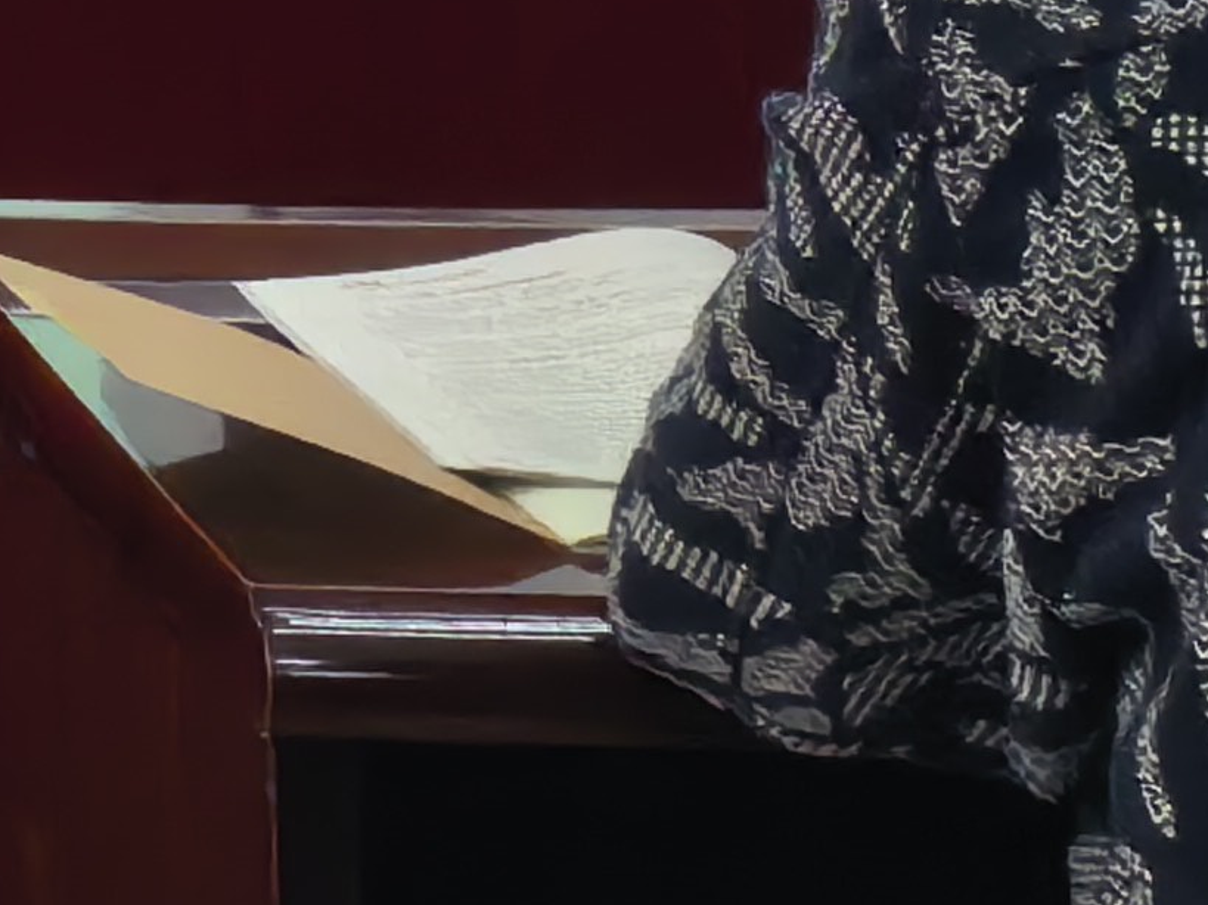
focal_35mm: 195
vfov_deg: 7.2
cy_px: -1176
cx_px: -1310
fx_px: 6804
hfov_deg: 9.4
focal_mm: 5.75
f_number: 4
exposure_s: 1/120
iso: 2000
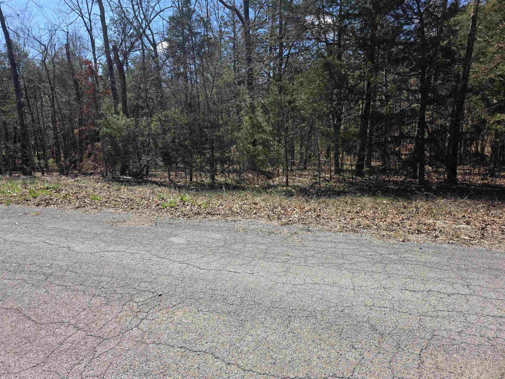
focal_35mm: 23
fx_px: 336
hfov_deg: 73.9
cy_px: 190
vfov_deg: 58.9
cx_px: 252
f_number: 1.7
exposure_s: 1/2745
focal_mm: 6.3
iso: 80
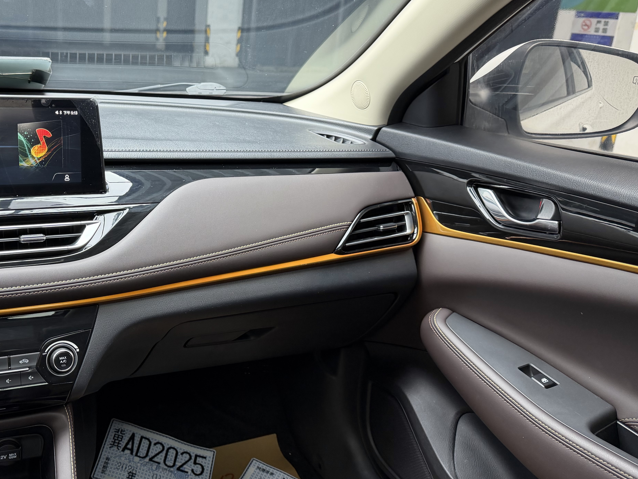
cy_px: 213
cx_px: 180
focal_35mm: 37
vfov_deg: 38.6
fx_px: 682
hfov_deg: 48.7
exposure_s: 1/77
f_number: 1.78
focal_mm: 6.76
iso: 200
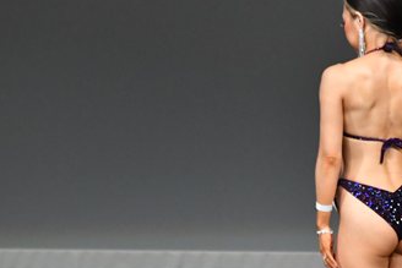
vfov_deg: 1.7
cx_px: 434
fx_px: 9093
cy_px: 197
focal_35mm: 814
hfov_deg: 2.5
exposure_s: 1/400
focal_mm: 230
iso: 4000
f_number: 5.6
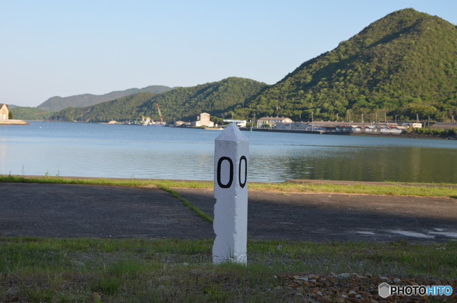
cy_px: 152
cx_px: 228
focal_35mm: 63
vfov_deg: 21.5
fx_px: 798
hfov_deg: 32.0
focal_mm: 42
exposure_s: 1/250
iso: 200
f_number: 8
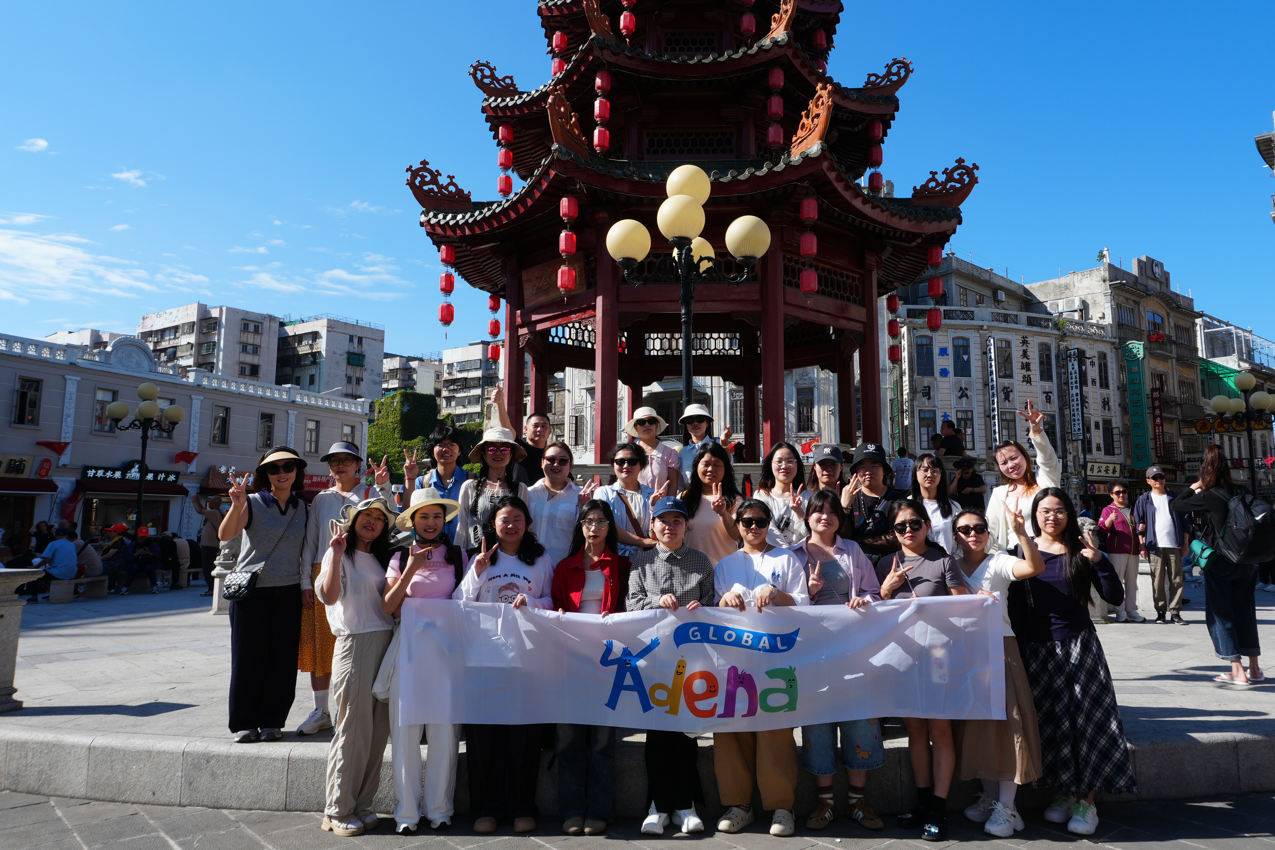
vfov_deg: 49.5
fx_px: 921
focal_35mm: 26
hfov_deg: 69.3
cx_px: 687
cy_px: 391
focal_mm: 16
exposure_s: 1/160
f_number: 10
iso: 100
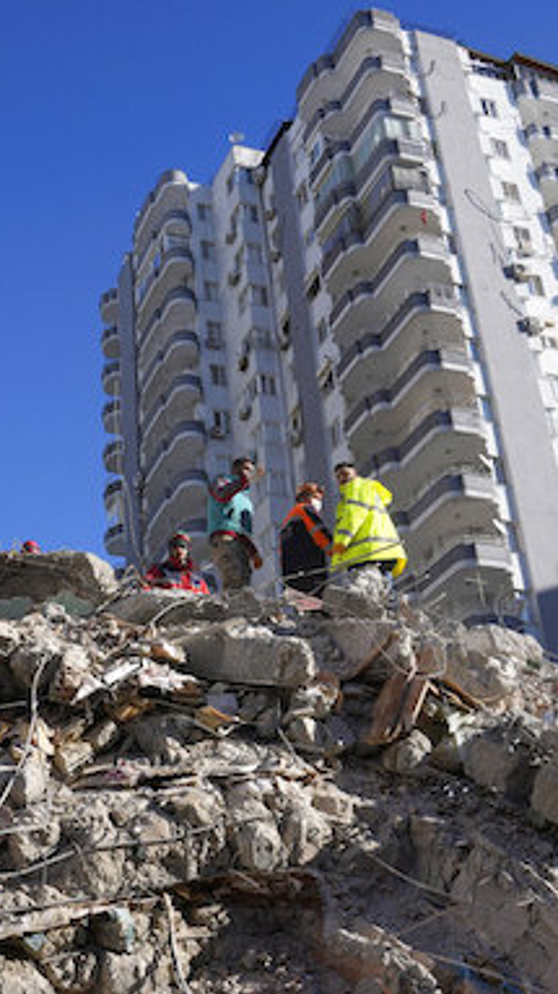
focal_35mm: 46
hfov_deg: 25.7
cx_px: 166
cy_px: 520
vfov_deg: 44.6
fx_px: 1212
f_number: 10
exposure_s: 1/320
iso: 200
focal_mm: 24
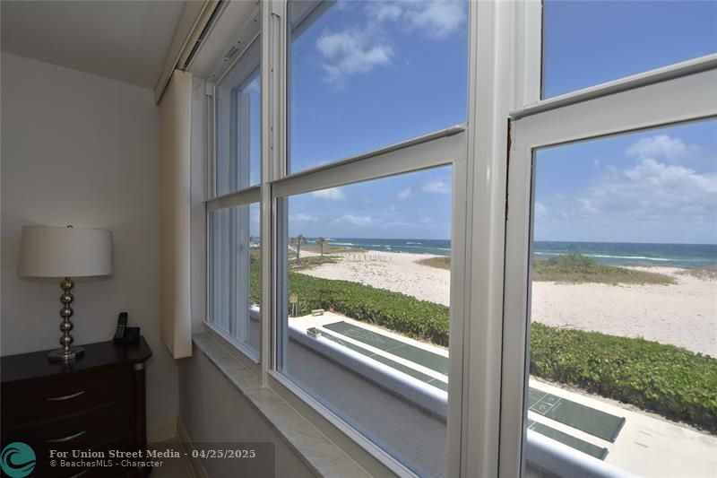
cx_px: 358
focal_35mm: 15
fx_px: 299
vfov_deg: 77.3
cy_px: 239
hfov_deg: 100.4
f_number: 7.1
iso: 100
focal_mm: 10
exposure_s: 1/200
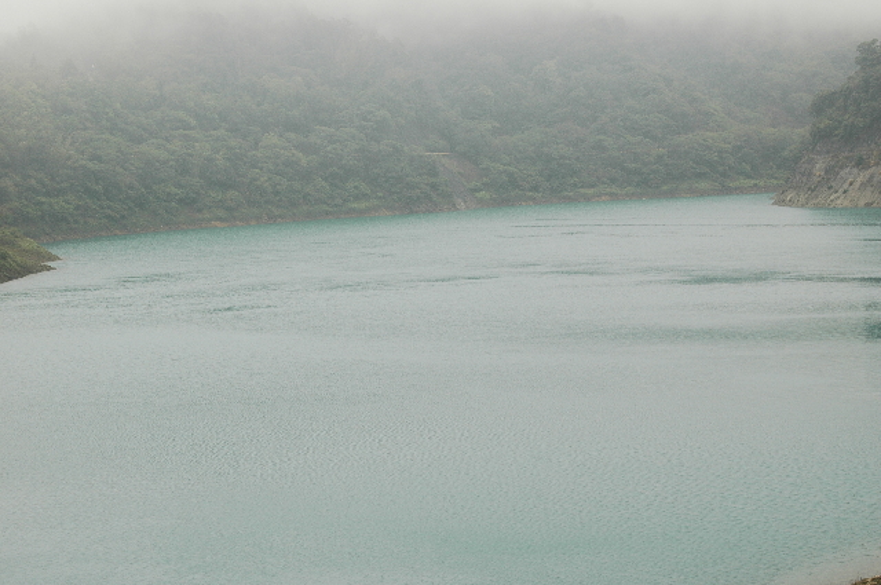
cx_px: 440
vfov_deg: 18.9
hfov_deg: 28.1
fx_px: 1760
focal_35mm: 72
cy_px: 292
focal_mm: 48
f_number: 9
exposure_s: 1/200
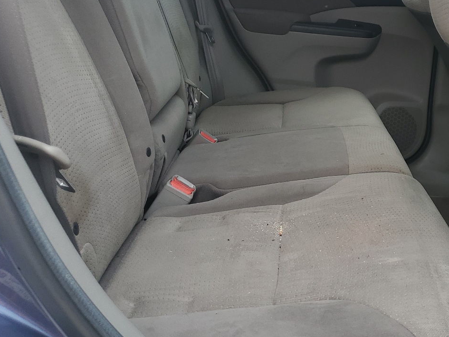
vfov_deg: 32.7
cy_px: 126
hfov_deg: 40.9
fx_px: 571
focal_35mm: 44
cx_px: 366
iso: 50
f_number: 1.5
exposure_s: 1/154
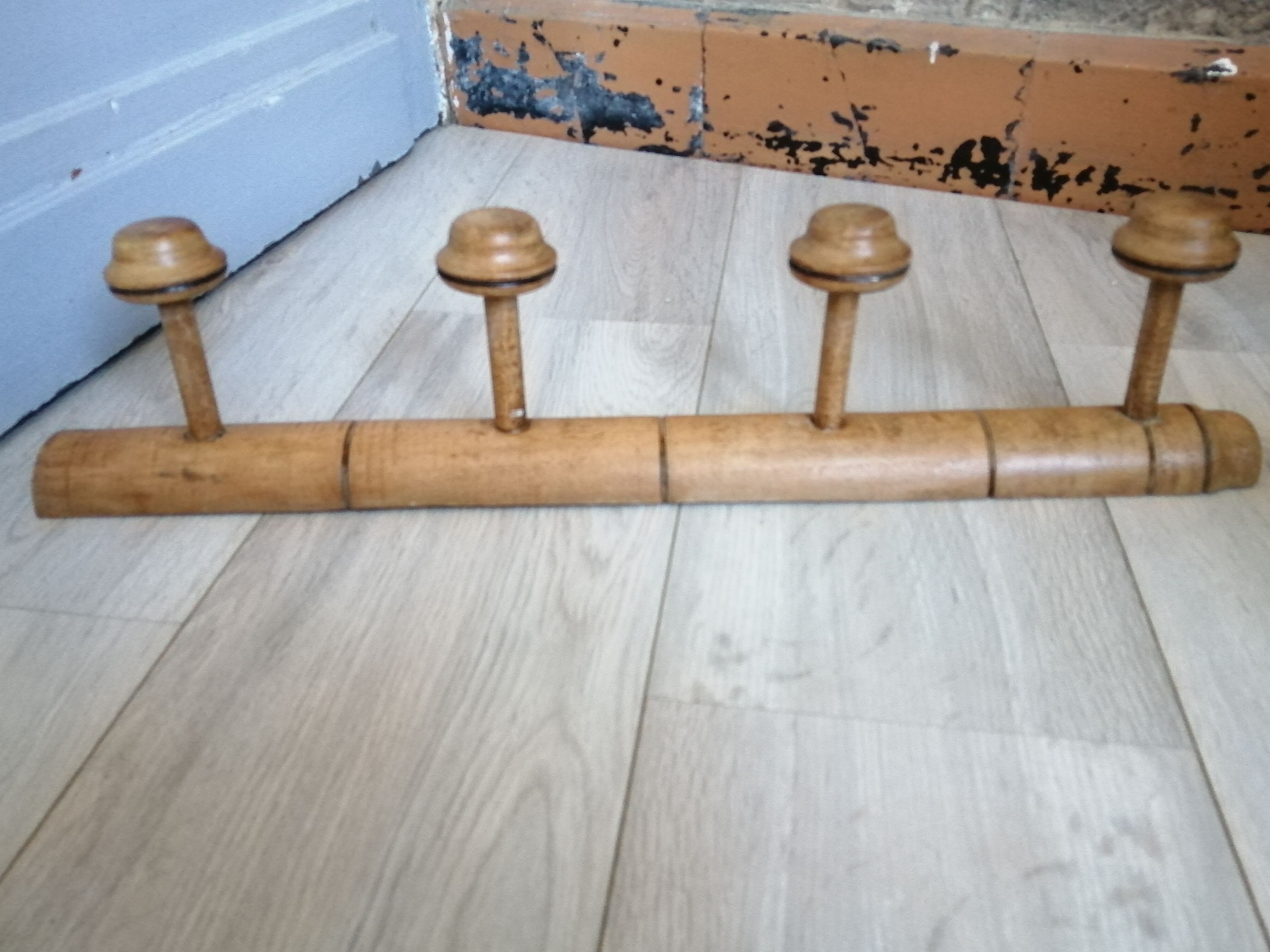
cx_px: 628
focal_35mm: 27
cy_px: 486
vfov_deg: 51.3
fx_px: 991
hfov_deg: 65.3
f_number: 1.8
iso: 640
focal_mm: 3.46
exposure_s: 1/20
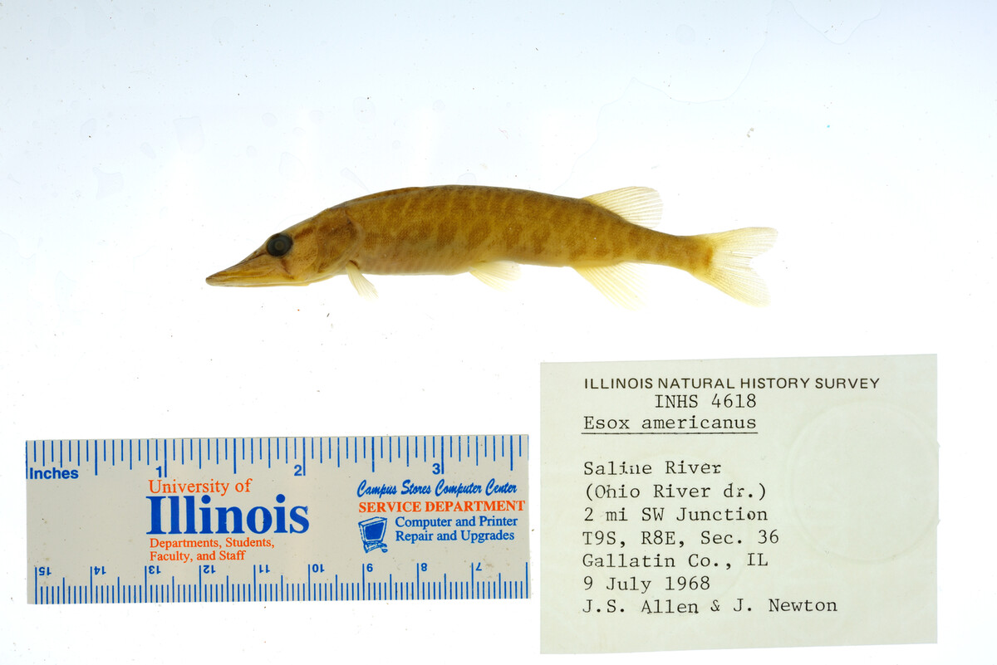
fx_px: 1662
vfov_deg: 22.6
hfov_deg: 33.4
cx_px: 498
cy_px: 332
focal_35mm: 60
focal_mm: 60
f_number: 10
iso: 100
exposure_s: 1/250
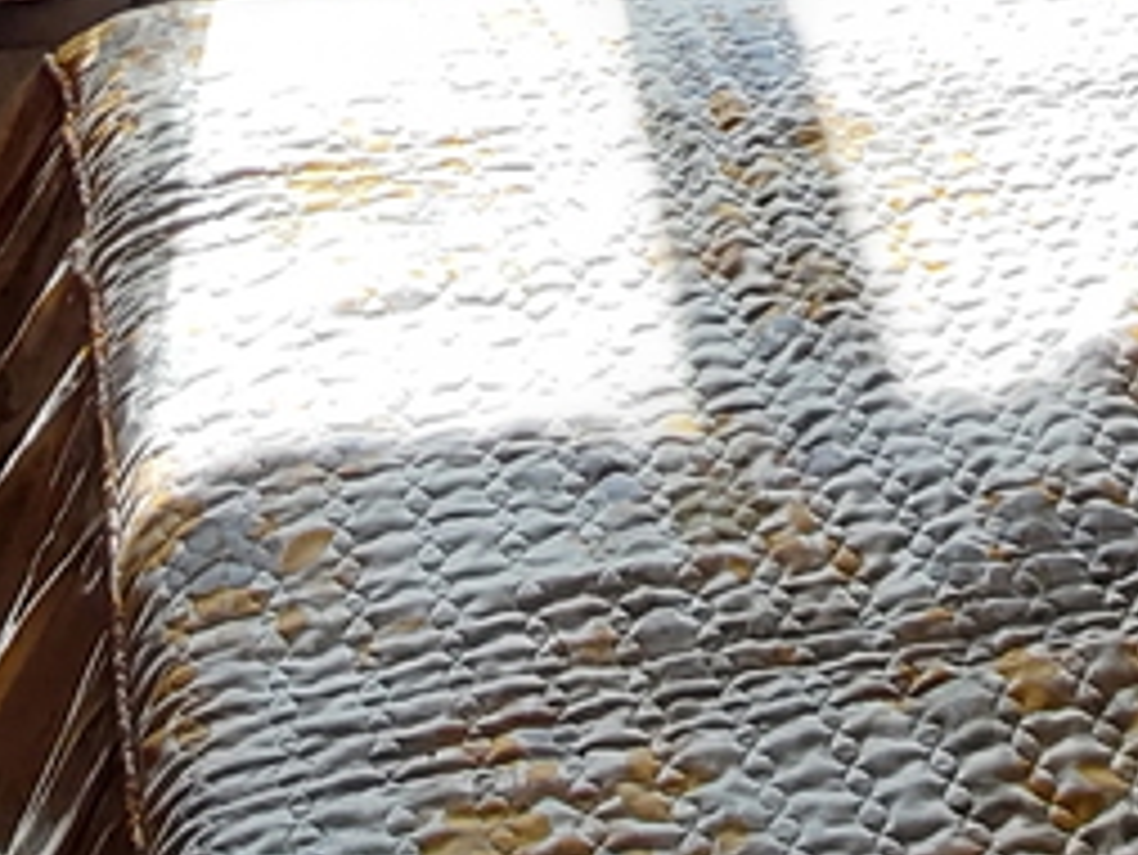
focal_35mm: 74
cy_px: -1017
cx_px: 729
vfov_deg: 14.9
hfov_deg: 26.2
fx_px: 2434
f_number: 2.2
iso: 50
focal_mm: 1.74
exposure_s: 1/168
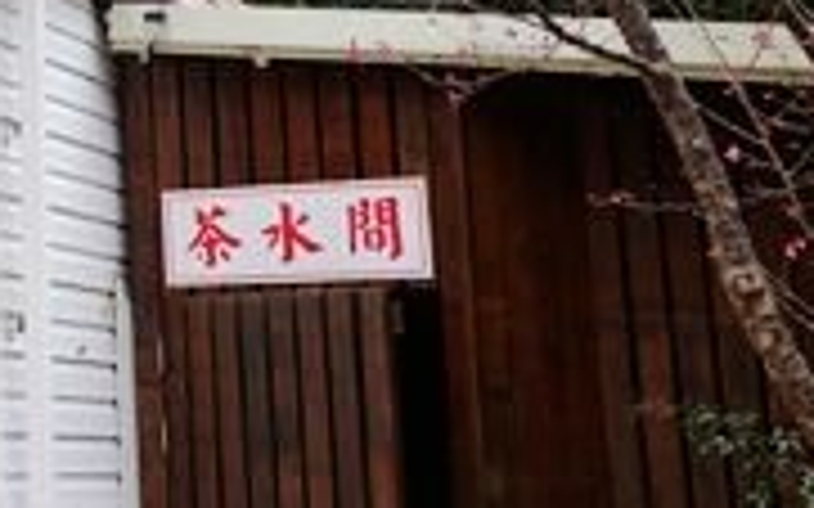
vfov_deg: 14.6
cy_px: 11
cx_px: -436
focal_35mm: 88
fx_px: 1952
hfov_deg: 20.0
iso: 125
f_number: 2.8
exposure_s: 1/125
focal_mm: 9
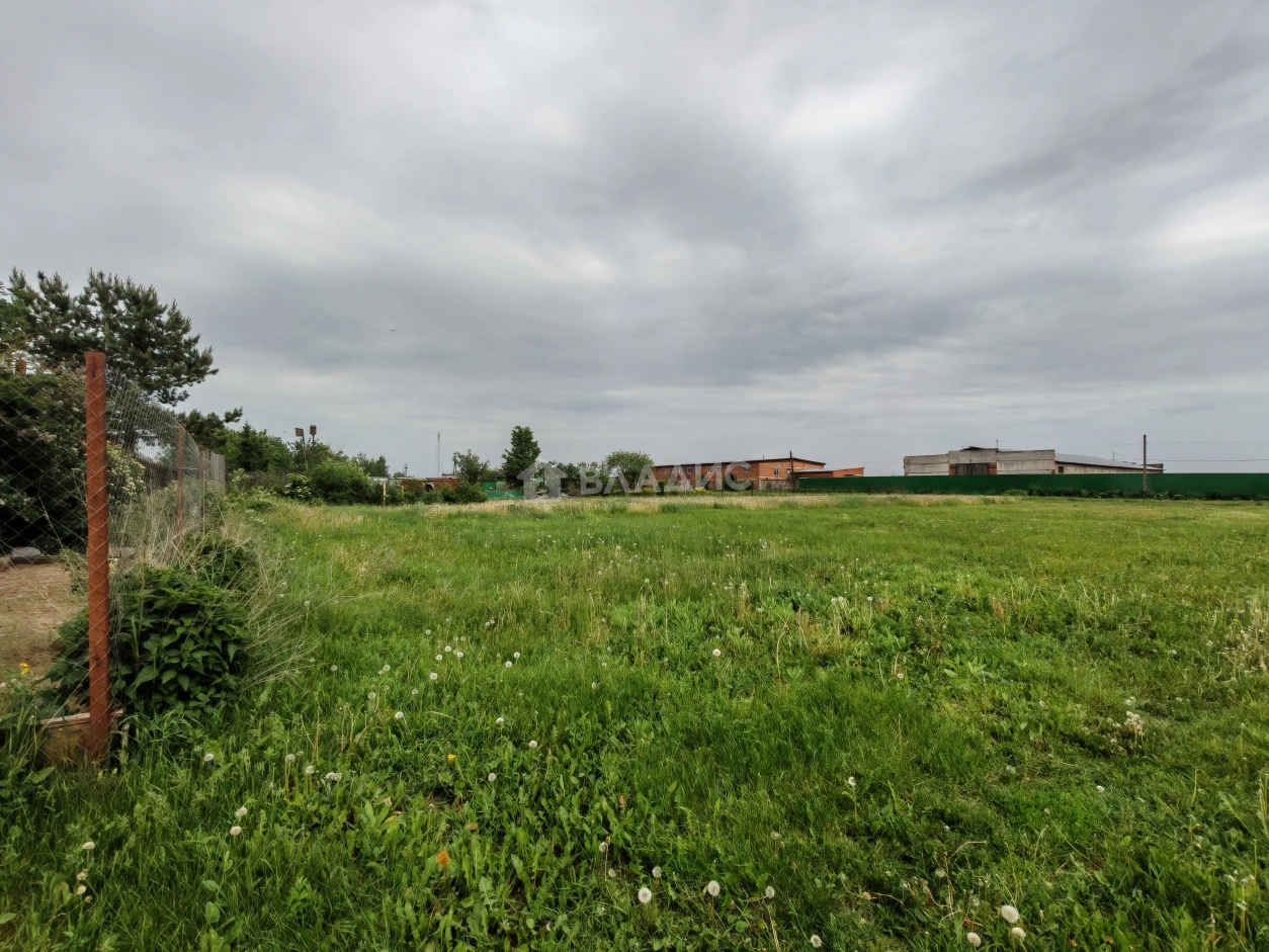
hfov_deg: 94.5
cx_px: 634
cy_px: 476
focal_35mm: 16
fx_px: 587
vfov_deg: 78.1
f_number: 2.2
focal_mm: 1.96
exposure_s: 1/1400
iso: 50
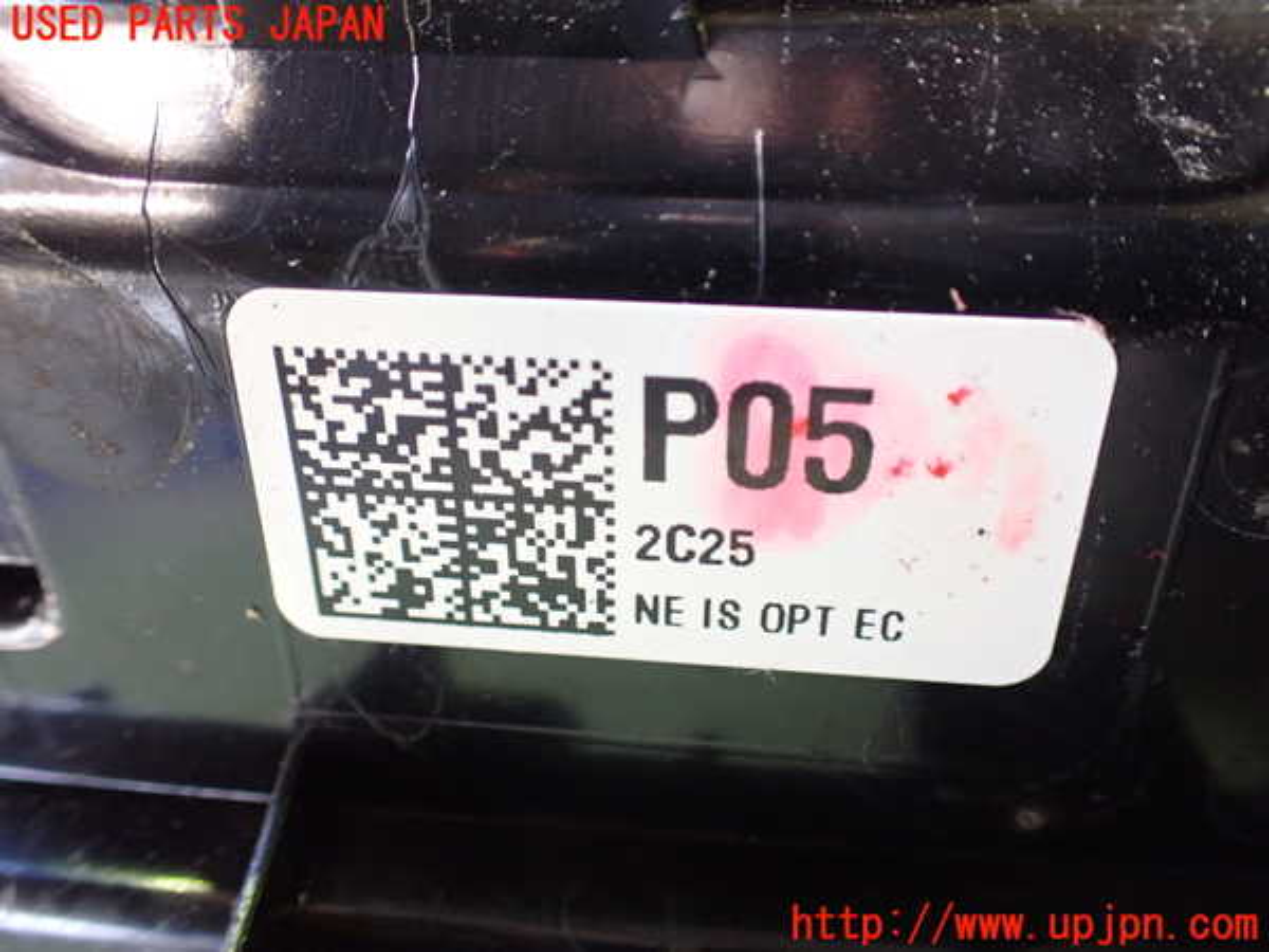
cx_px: 634
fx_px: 1100
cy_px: 476
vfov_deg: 46.8
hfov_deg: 60.0
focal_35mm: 30
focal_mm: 5.4
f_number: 2.3
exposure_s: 1/50
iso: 800
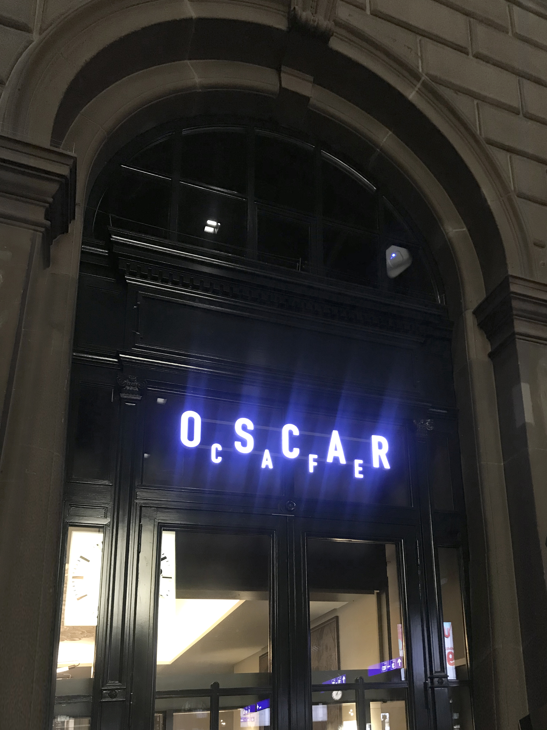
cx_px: 274
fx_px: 590
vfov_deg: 63.4
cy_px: 365
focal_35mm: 28
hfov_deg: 49.7
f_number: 1.8
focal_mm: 3.99
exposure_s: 1/17
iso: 80
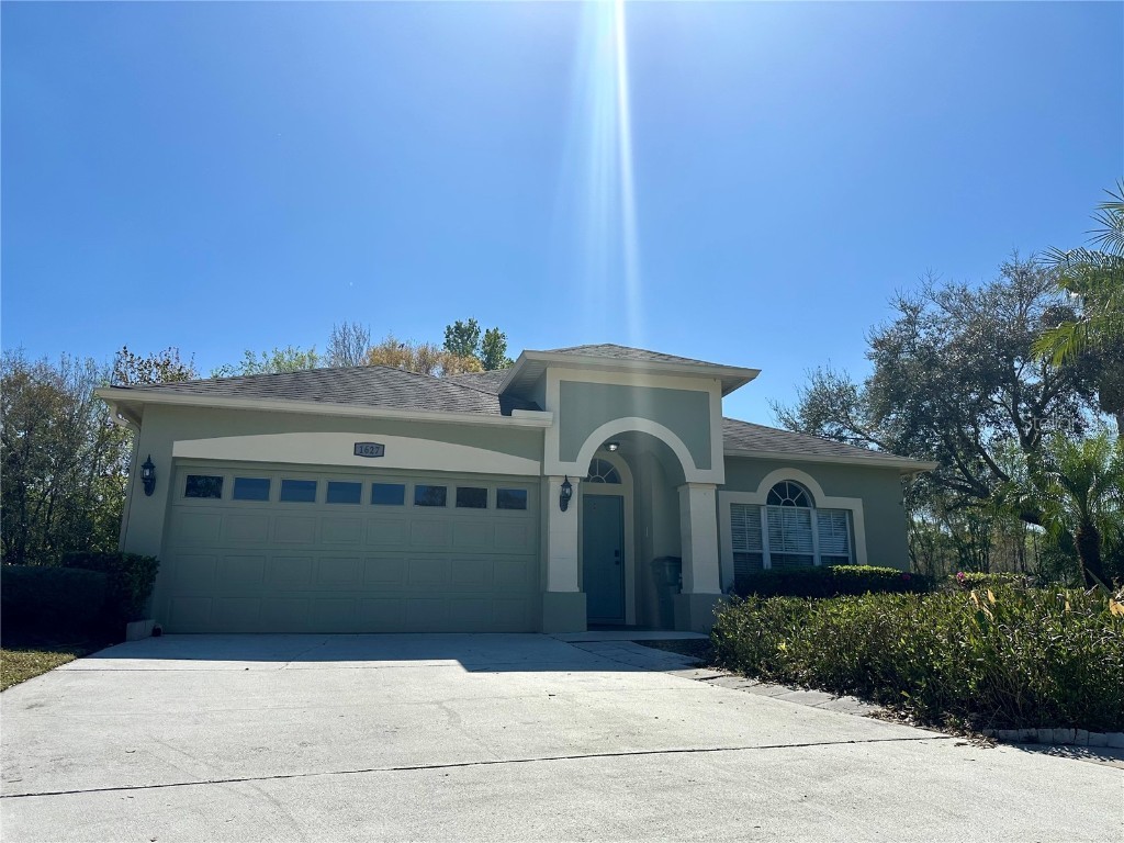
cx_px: 562
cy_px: 422
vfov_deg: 56.8
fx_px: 779
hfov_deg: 71.6
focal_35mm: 24
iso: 80
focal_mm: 6.86
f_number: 1.78
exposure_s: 1/10753
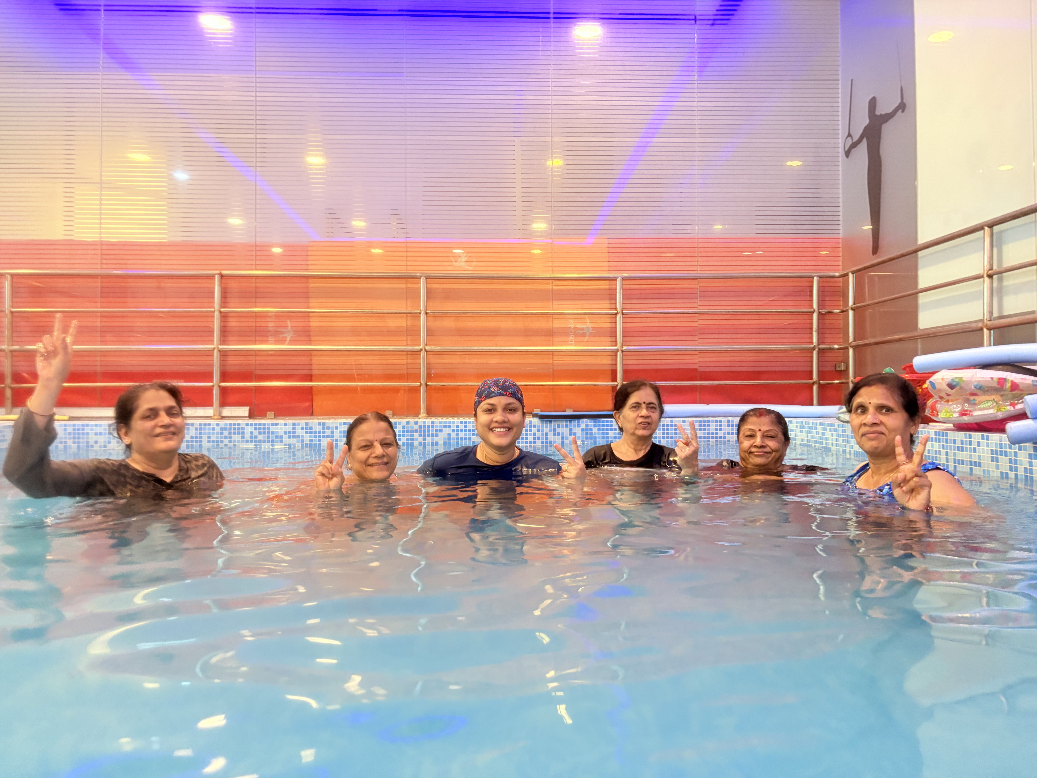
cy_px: 389
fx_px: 779
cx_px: 518
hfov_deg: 67.3
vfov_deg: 53.1
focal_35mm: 26
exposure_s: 1/50
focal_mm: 5.96
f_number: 1.6
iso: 320
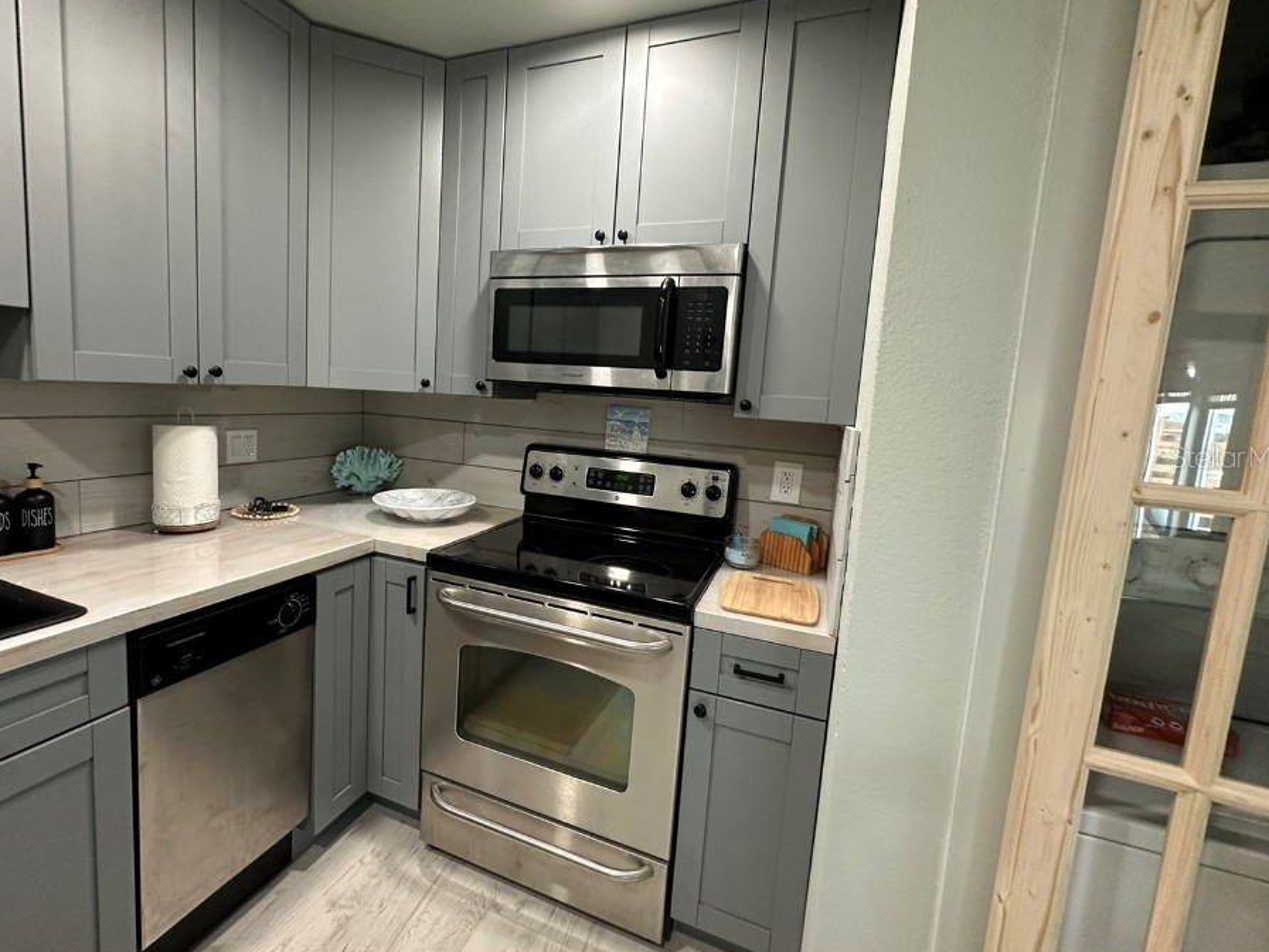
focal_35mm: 16
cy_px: 456
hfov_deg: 94.3
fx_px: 587
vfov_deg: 78.1
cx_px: 579
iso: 320
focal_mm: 2.22
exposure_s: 1/60
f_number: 2.2
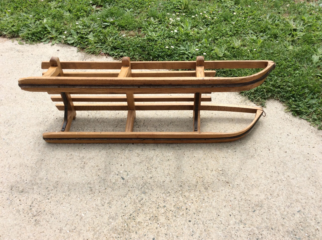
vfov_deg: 44.1
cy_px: 120
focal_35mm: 32
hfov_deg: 56.9
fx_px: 297
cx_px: 161
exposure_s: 1/953
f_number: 2.4
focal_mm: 3.3
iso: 32
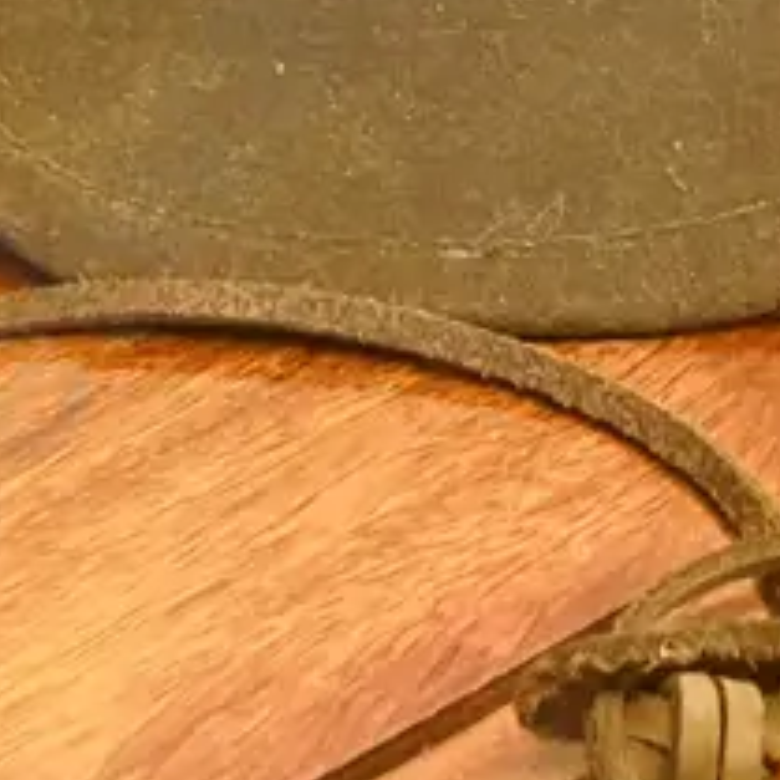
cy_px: -205
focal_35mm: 121
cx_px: 463
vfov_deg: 13.9
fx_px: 3085
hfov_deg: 14.4
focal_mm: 3.99
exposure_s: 1/33
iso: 320
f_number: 1.8
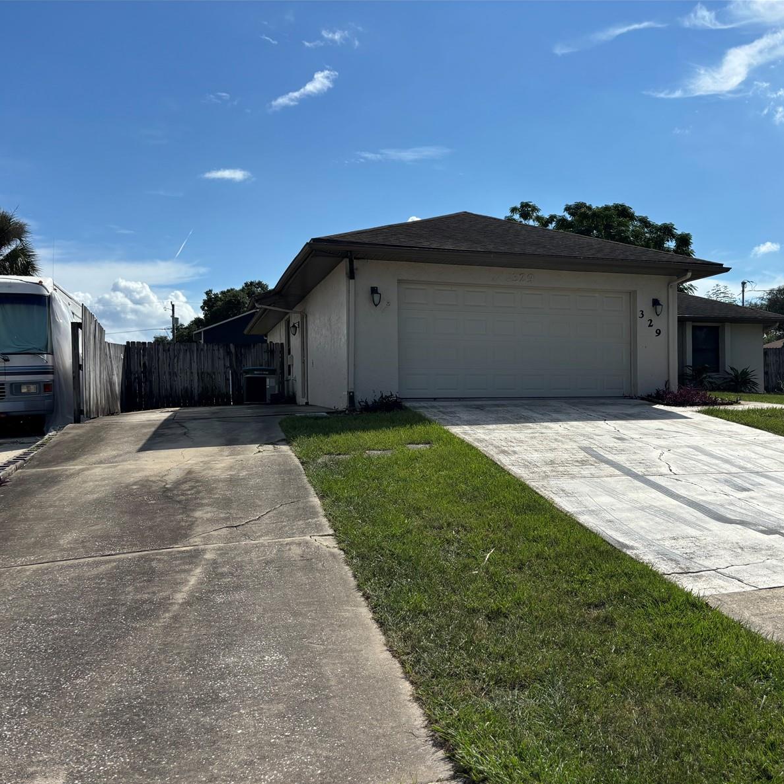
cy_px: 396
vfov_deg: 52.5
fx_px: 794
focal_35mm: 31
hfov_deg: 52.0
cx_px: 486
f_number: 1.6
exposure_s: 1/6711
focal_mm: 5.96
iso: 50
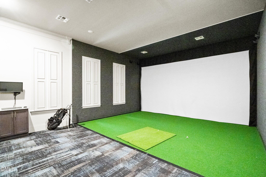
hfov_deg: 96.7
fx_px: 118
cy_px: 88
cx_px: 133
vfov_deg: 73.7
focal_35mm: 16
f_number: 4
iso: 12800
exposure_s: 1/15
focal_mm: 16
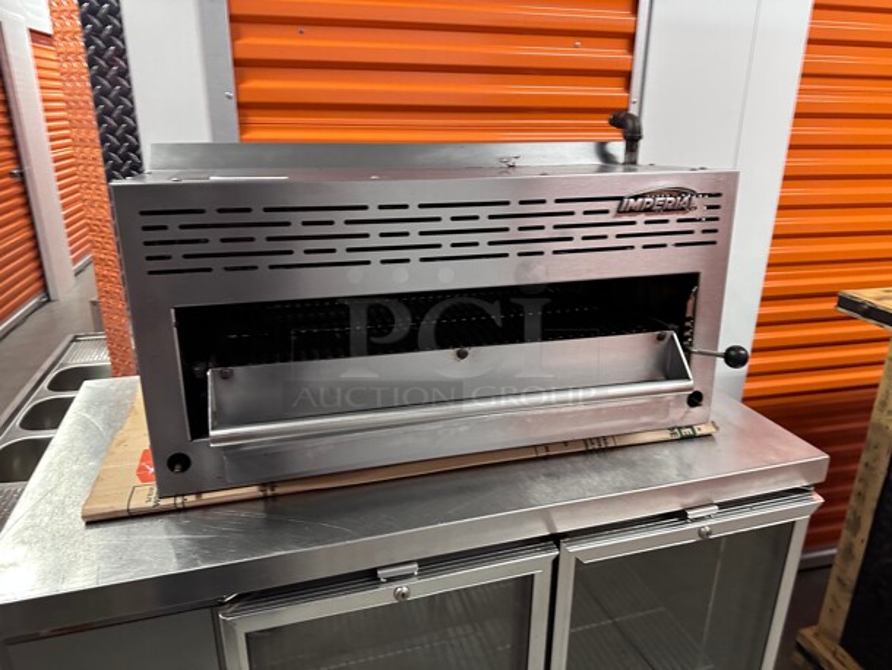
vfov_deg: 56.8
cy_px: 335
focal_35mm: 24
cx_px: 446
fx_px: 619
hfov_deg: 71.6
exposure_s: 1/60
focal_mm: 6.86
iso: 400
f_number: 1.78
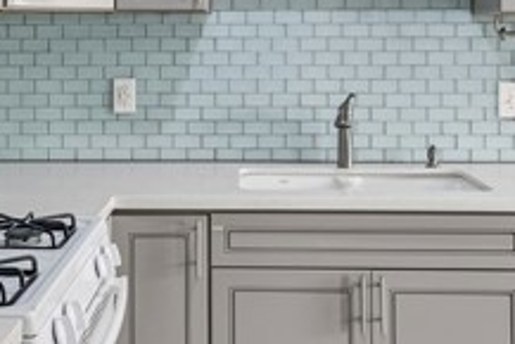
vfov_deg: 23.6
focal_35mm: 56
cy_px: 37
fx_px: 802
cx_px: 197
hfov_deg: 35.4
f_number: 8
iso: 400
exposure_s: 1/2
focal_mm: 12.6
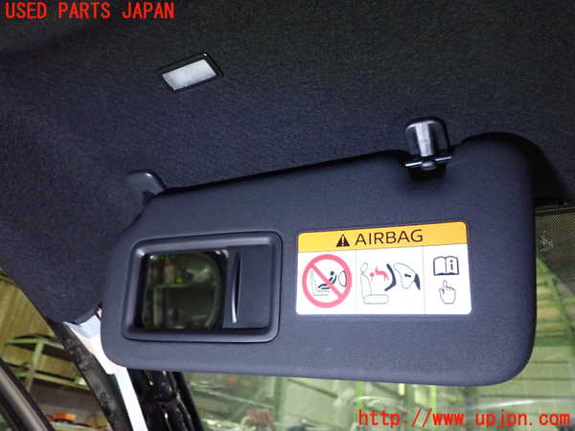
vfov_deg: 46.8
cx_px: 288
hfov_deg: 60.0
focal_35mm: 30
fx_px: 498
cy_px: 216
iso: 1000
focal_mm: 5.4
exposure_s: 1/25
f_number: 2.3
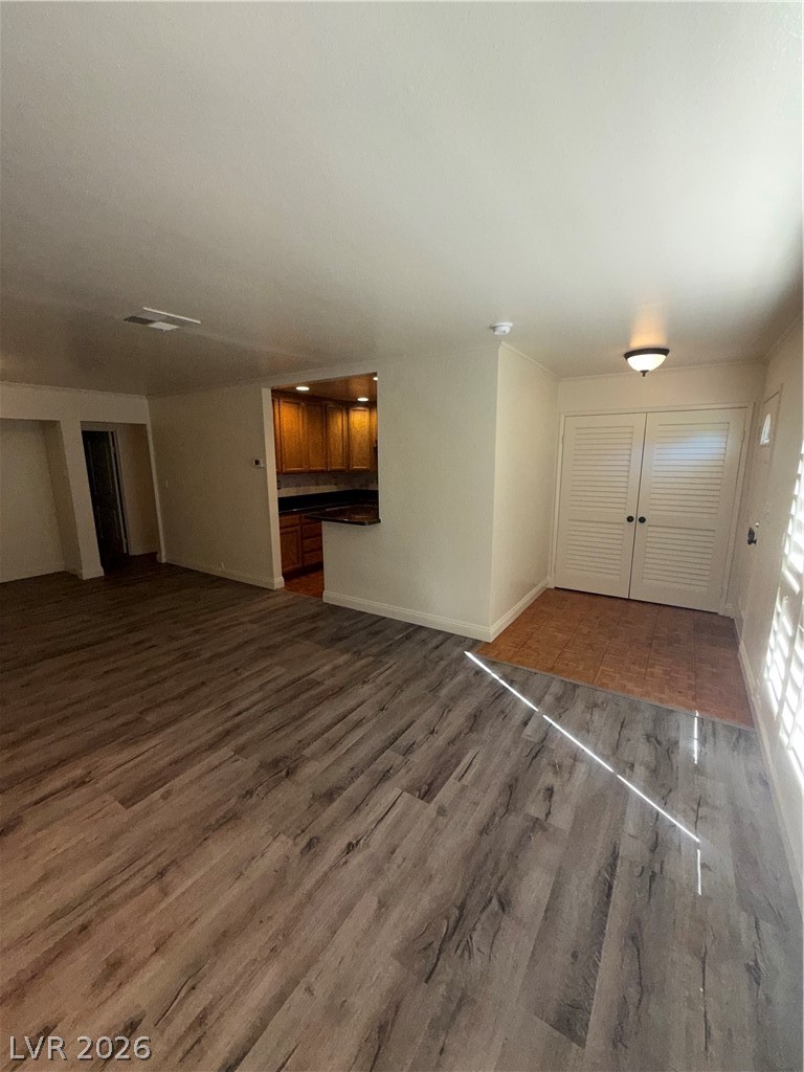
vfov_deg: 102.1
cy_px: 536
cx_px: 402
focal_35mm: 14
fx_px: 434
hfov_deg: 85.7
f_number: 2.2
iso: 125
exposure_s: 1/120
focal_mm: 2.22
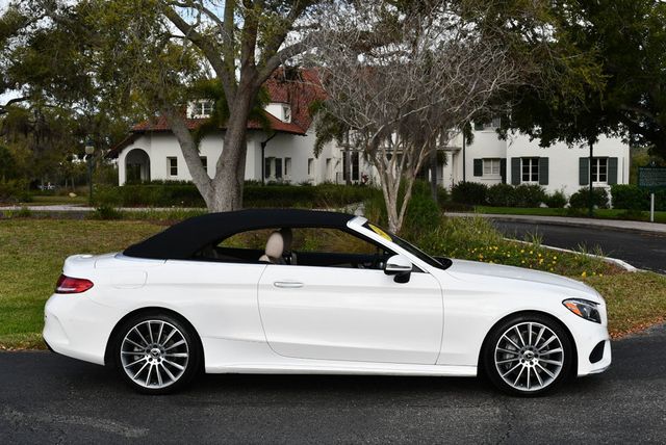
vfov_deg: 28.1
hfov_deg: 41.1
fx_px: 889
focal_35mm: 48
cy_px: 222
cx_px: 333
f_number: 8
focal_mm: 24
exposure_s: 1/250
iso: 110
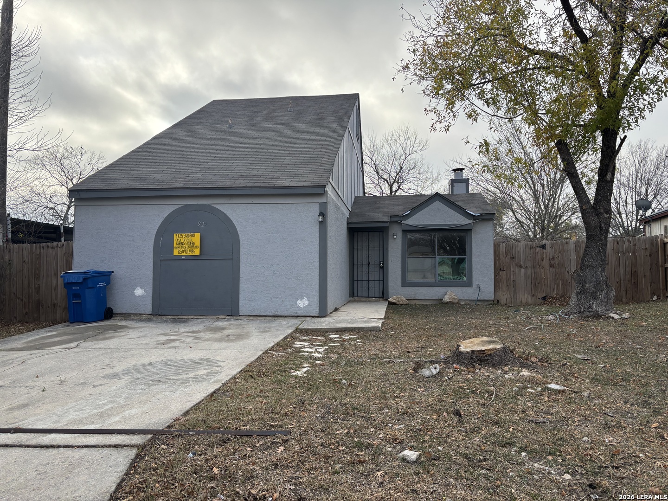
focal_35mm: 26
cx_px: 334
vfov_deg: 53.1
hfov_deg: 67.3
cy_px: 250
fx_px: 502
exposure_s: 1/1279
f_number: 1.6
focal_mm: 5.96
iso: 50
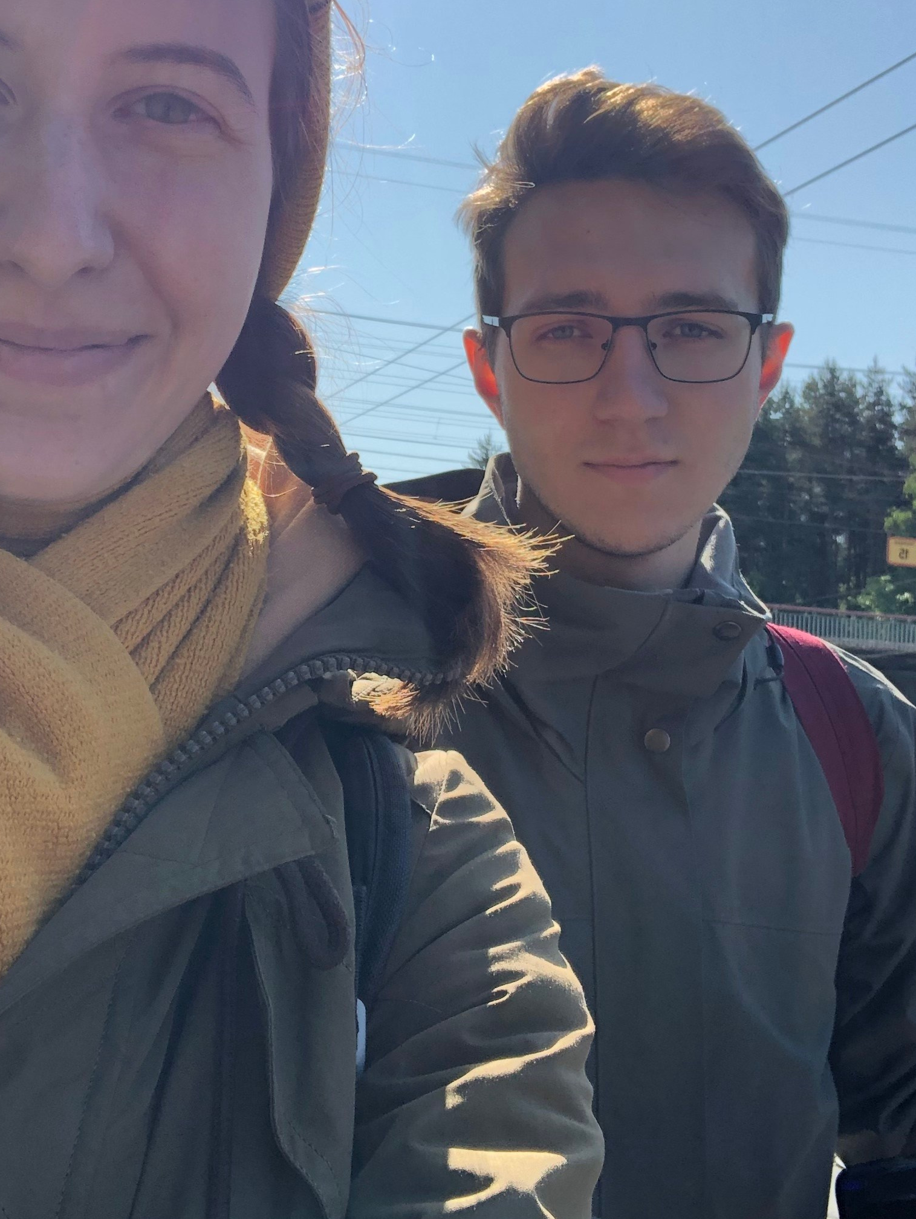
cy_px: 506
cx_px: 359
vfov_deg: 38.8
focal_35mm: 49
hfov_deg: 29.6
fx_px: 1727
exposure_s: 1/530
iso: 20
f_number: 2.2
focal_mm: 2.87
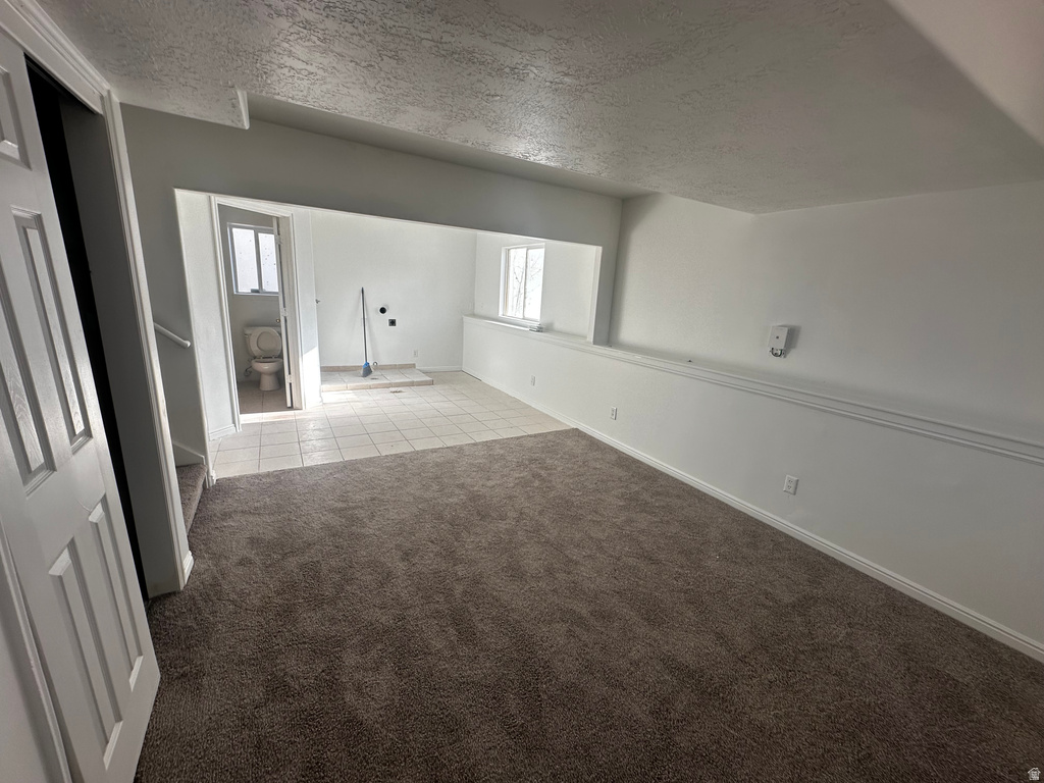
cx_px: 522
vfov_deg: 85.7
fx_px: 422
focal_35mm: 14
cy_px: 392
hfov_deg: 102.1
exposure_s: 1/145
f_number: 2.2
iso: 40
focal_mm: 2.22
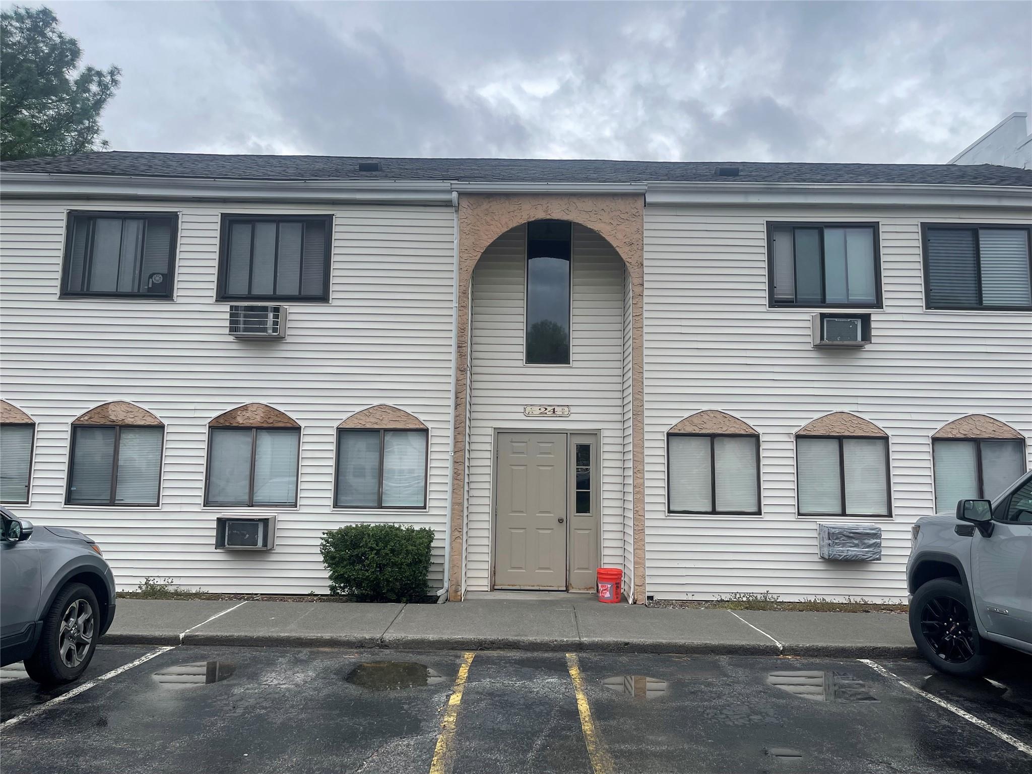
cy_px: 387
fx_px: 745
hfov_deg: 69.4
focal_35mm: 25
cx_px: 516
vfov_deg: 54.9
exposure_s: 1/2488
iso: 32
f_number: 1.6
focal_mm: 5.1
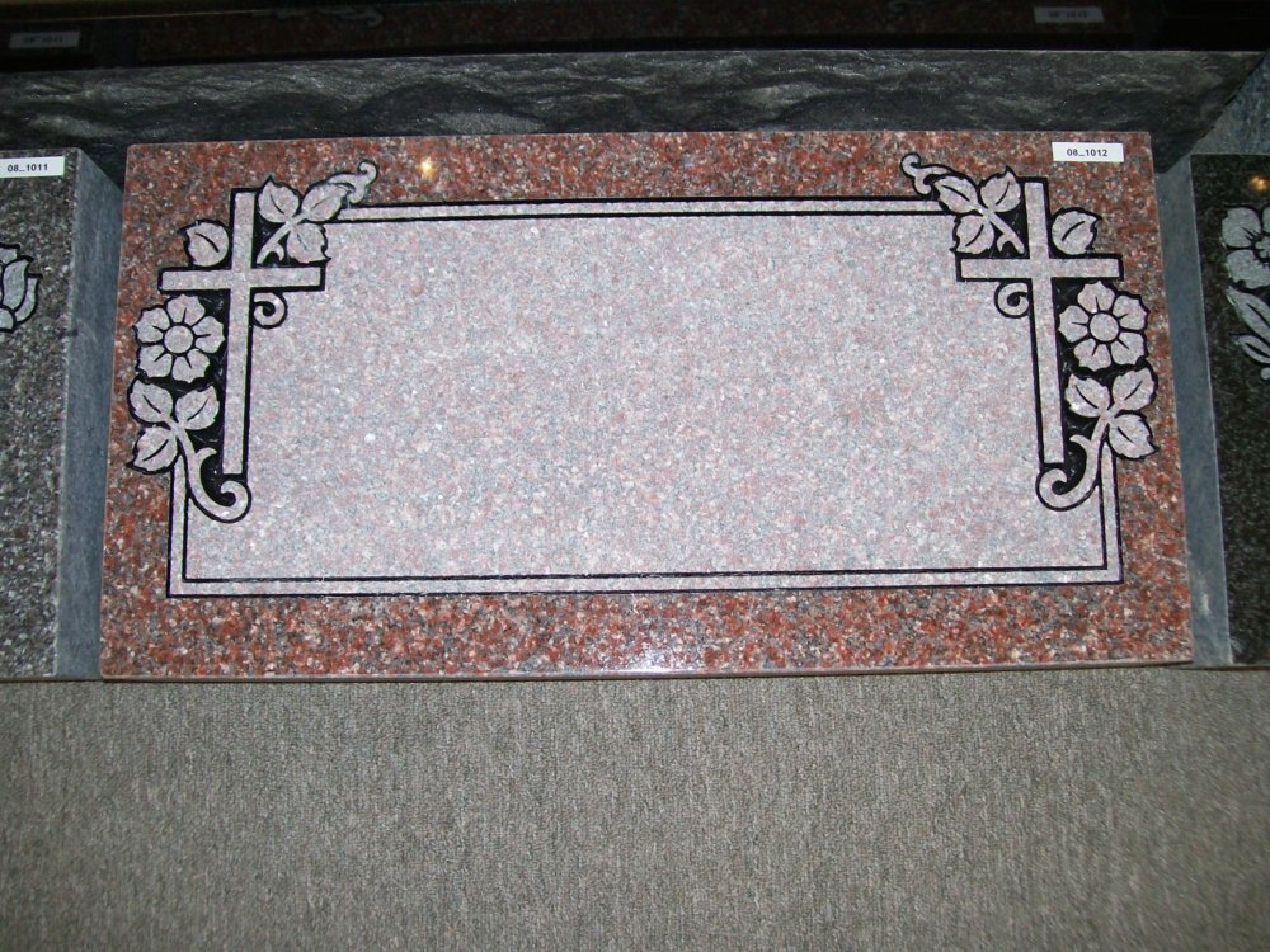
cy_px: 476
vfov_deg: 39.7
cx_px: 635
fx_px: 1321
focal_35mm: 36
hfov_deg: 51.4
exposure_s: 1/64
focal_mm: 6
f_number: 2.7
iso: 80
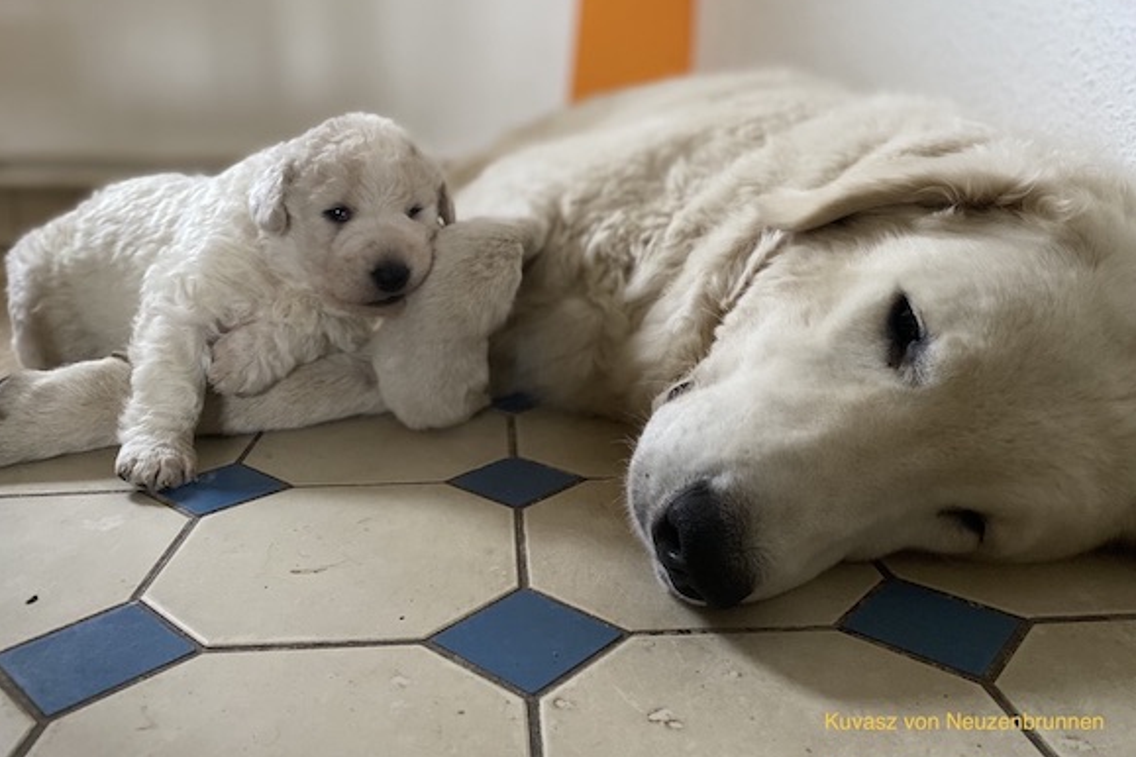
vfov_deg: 46.2
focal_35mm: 28
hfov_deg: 65.5
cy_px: 320
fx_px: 883
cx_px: 555
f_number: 1.8
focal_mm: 4.25
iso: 500
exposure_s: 1/40
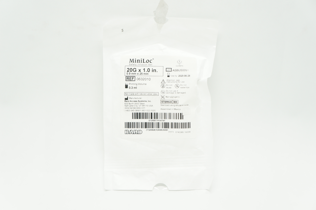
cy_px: 105
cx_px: 158
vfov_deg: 28.0
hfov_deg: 41.2
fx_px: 421
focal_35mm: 48
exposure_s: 1/40
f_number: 7.1
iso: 400
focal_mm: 32
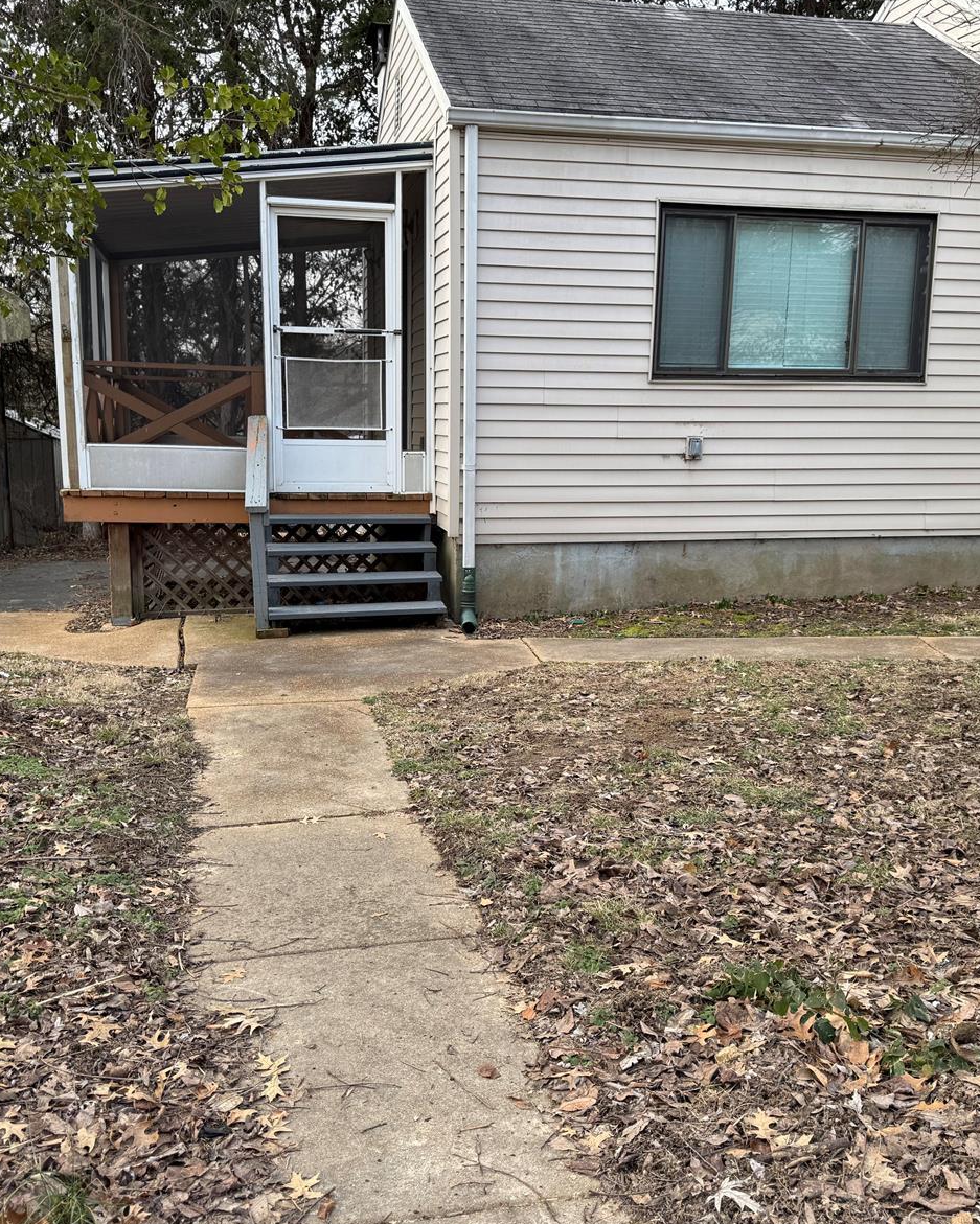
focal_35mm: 32
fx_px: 1160
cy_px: 619
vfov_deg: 55.7
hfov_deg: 45.8
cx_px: 482
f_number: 1.78
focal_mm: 6.76
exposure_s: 1/433
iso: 80
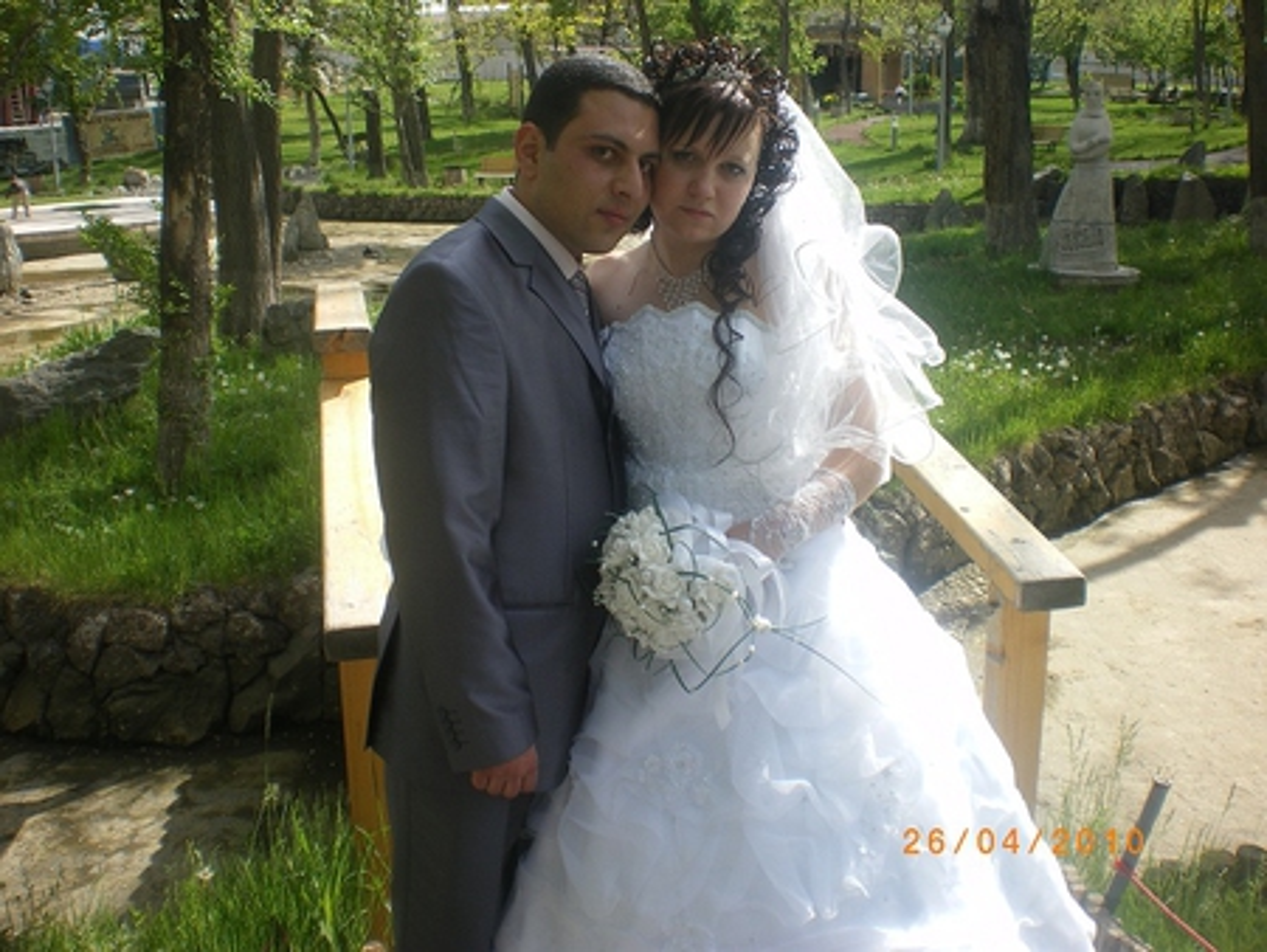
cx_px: 634
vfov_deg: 39.7
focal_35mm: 36
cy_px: 476
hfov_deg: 51.3
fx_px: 1318
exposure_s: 1/200
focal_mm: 6.3
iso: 50
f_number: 4.6
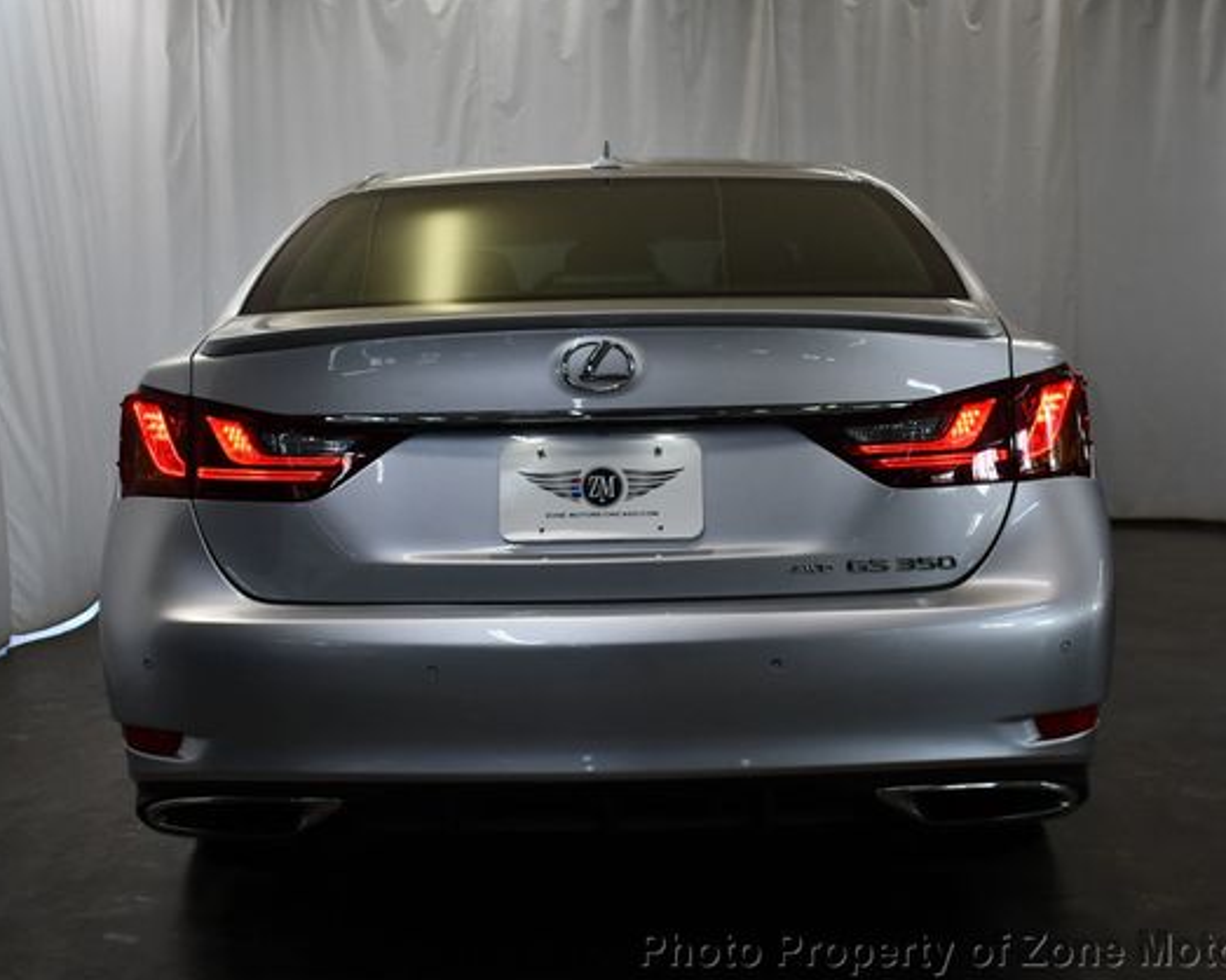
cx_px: 609
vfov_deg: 32.7
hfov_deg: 40.3
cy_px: 492
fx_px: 1668
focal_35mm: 46
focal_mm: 20
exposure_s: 1/250
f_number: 3.8
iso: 500
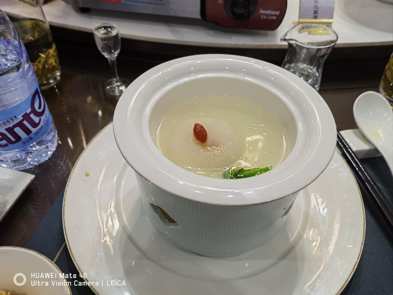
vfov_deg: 51.4
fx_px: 307
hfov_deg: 65.3
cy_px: 148
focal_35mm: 27
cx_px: 196
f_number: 1.9
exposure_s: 1/100
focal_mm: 6.67
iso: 100
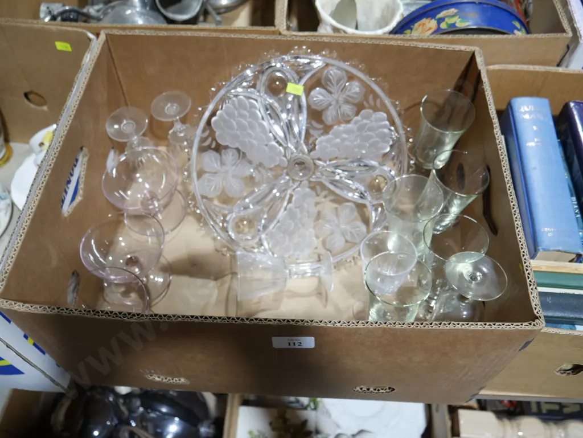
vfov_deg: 46.8
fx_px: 505
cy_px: 219
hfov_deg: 59.9
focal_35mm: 30
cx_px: 292
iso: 320
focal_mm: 15
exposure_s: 1/60
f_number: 4
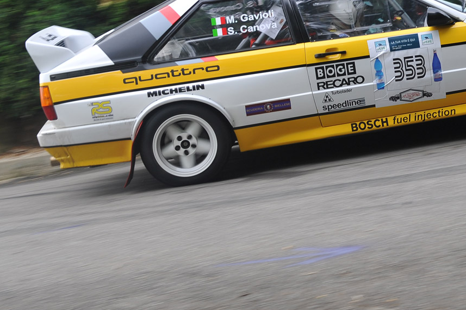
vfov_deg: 13.5
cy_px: 70
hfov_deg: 19.9
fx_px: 1306
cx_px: 412
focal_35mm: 101
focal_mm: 48
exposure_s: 1/125
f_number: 6.3
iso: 320
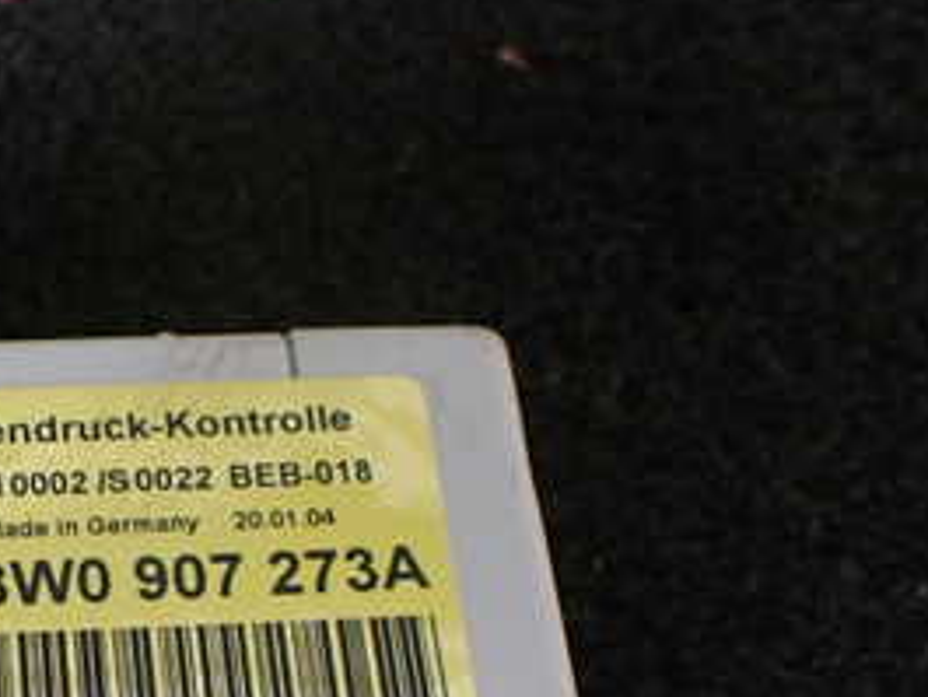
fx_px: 1824
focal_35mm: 68
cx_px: -70
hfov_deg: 26.5
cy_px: 708
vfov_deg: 20.9
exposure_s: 1/125
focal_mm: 5.4
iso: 320
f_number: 2.3
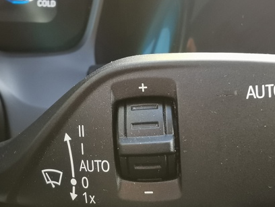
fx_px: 405
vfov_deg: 28.5
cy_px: 123
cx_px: 140
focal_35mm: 51
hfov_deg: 37.5
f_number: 2.2
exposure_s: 1/33.3
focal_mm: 2.26
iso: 160
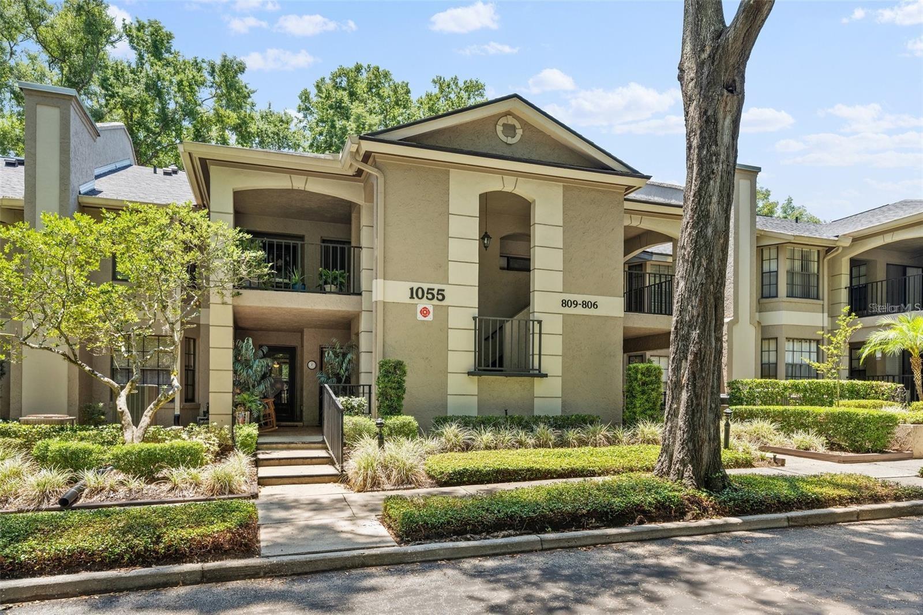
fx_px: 590
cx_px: 462
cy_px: 308
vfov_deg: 55.1
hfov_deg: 76.1
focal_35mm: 23
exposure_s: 1/250
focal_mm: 23
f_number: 8
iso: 400
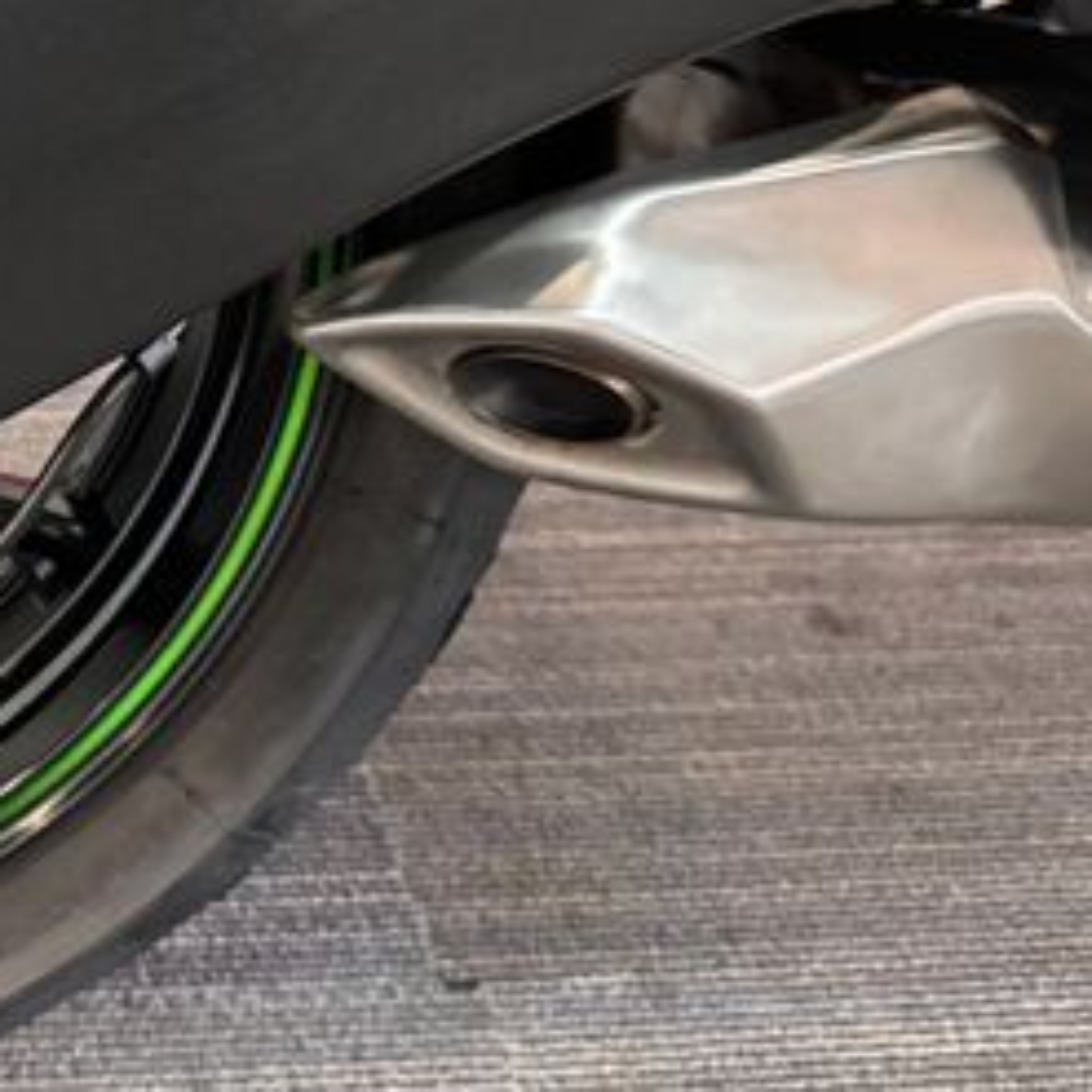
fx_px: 1963
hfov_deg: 28.4
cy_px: 195
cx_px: -97
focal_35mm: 55
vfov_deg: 30.2
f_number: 1.78
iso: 800
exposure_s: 1/33
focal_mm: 6.76
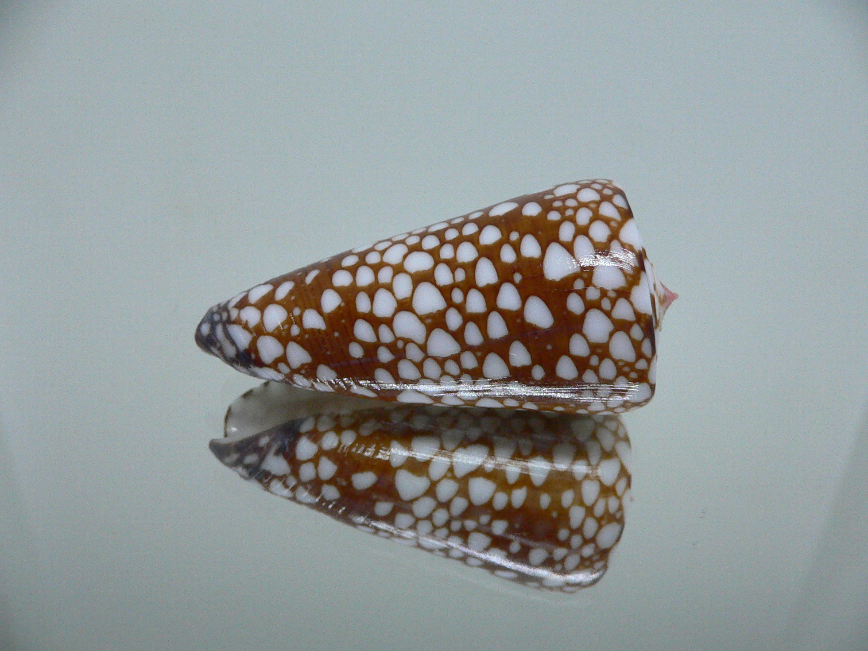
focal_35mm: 36
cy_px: 329
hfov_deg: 51.4
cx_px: 433
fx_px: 903
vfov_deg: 39.7
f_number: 2.8
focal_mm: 4.6
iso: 200
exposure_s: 1/50
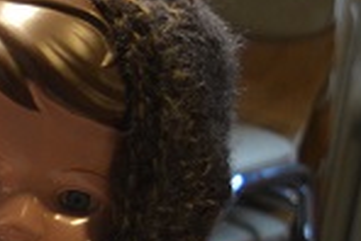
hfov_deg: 8.9
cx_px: -593
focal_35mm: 203
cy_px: 262
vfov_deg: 6.8
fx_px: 2035
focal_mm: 25
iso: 400
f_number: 5
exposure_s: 1/100
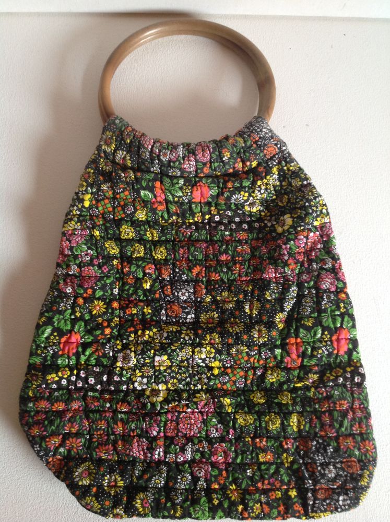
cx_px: 195
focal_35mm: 35
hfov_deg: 40.6
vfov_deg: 52.7
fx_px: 527
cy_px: 261
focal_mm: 4.28
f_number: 2.4
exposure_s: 1/15
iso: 125
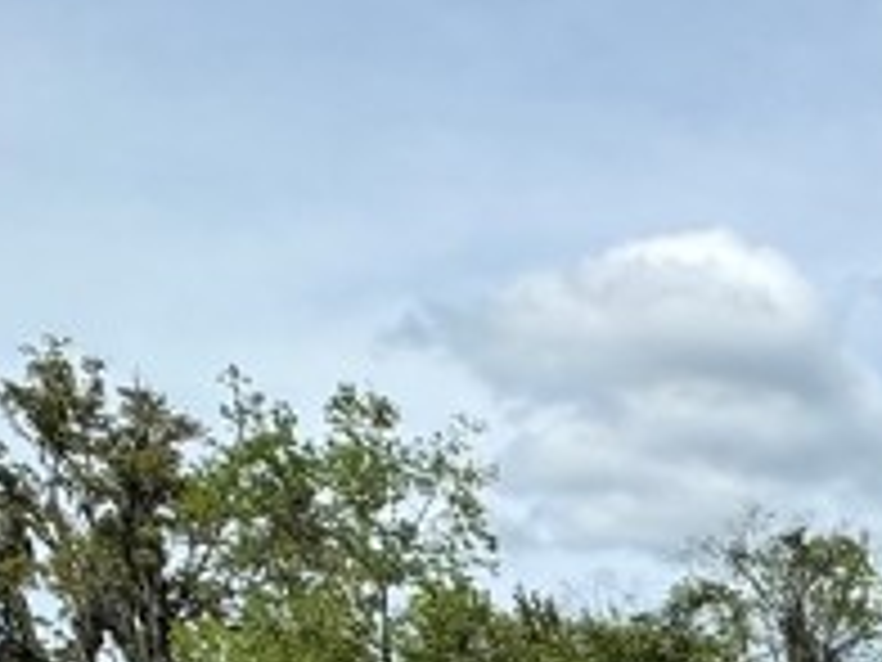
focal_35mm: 73
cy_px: 1437
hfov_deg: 20.3
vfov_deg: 15.1
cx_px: 1526
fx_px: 1860
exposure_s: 1/2083
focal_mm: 2.22
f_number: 2.2
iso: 50
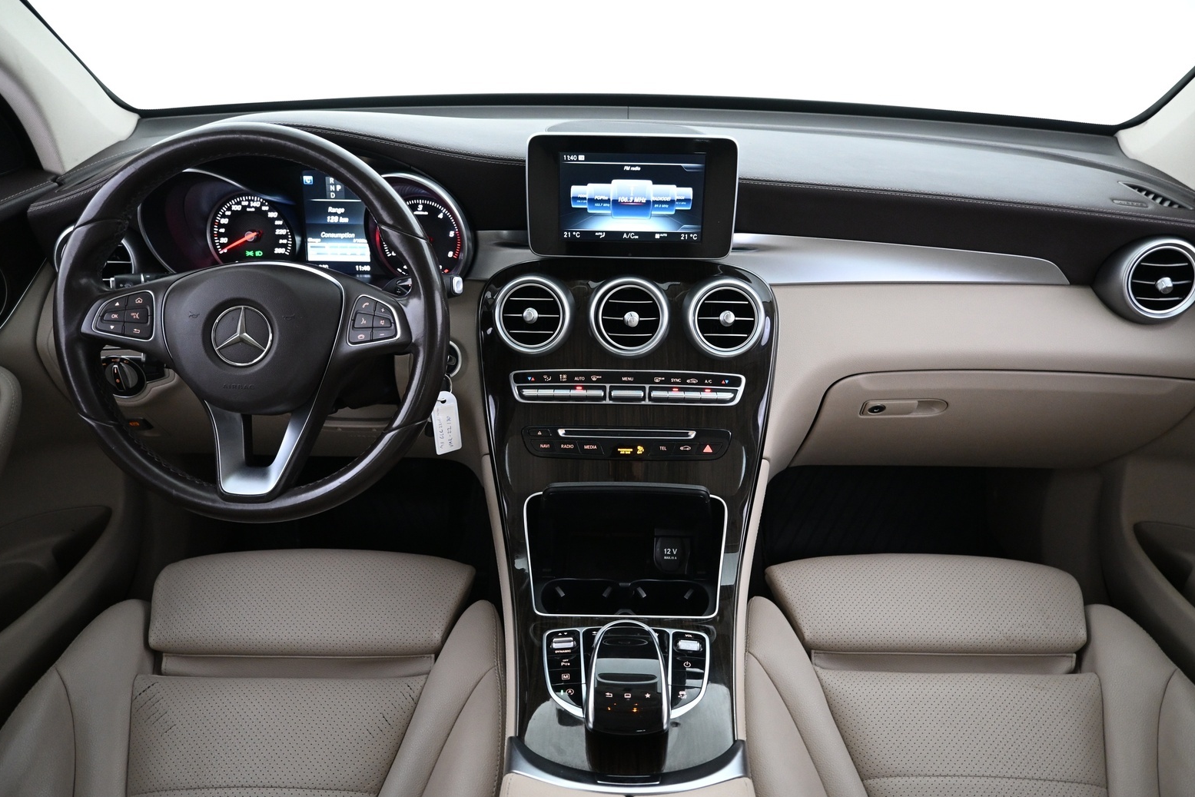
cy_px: 411
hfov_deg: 71.5
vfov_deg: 51.3
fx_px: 830
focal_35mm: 25
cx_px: 615
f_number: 3.5
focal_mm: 16
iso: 1600
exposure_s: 1/25
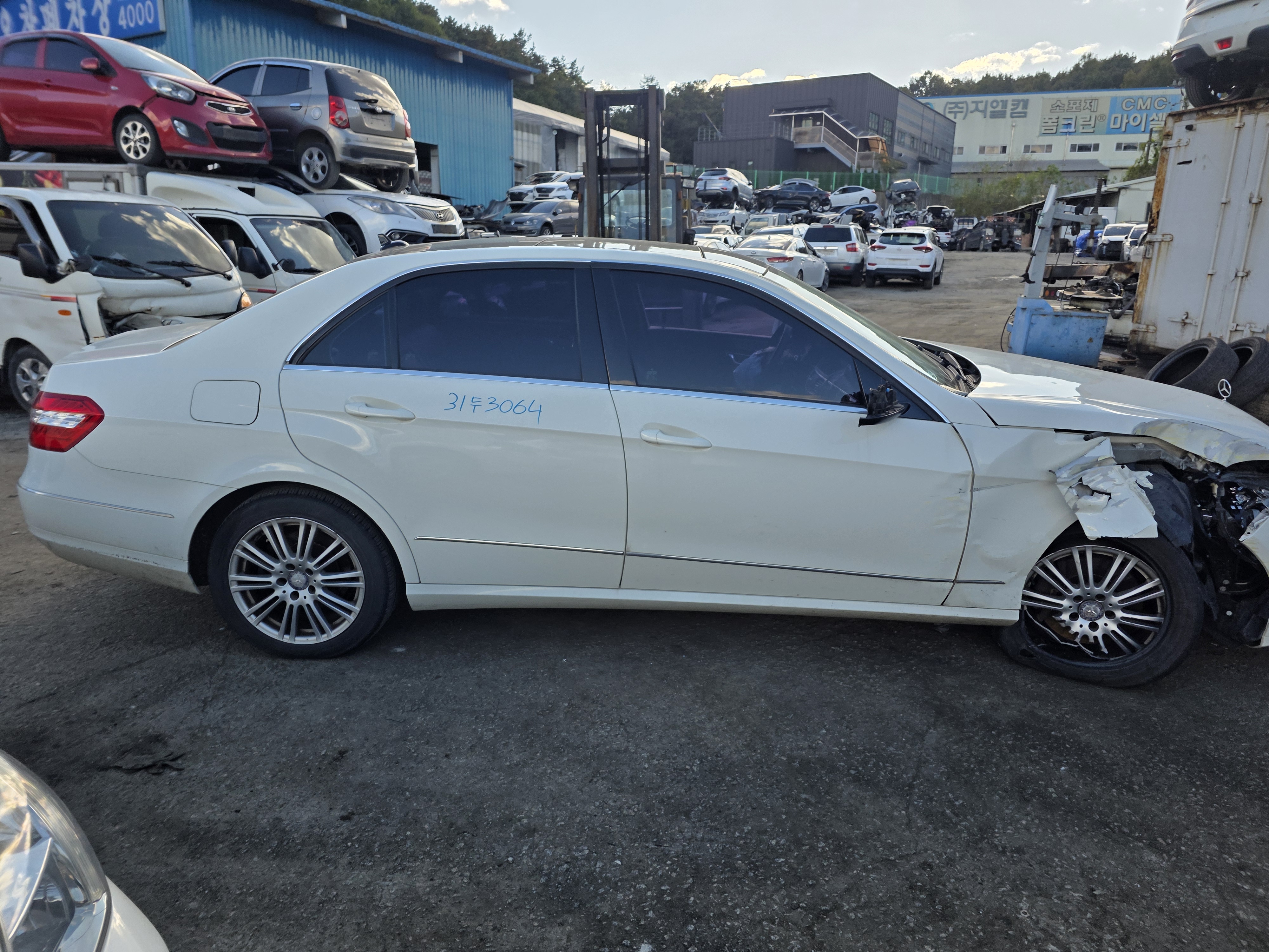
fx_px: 843
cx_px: 634
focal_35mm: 23
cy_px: 476
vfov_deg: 58.9
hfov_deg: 73.9
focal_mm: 6.3
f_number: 1.7
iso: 80
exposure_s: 1/4145
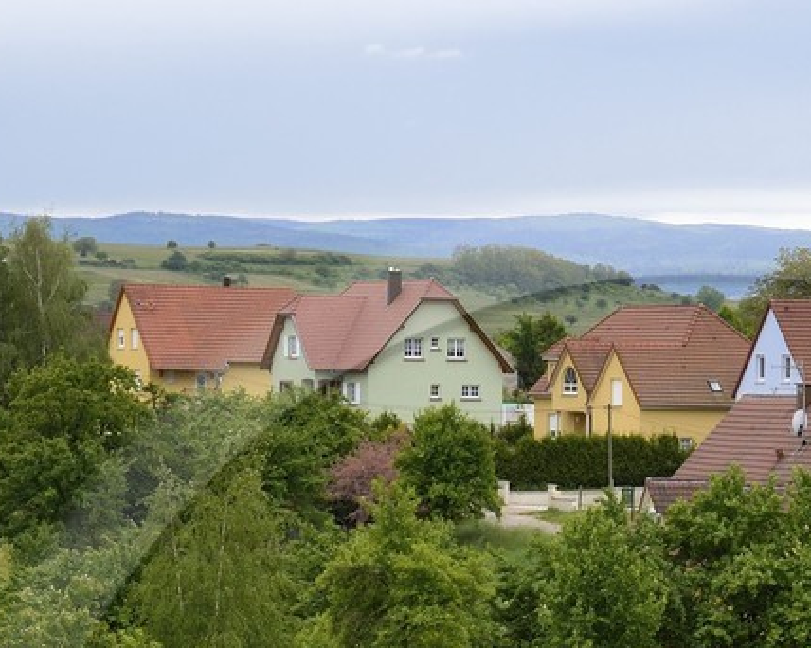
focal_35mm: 158
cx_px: 703
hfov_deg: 12.1
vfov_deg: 9.5
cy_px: 976
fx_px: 3791
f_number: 8
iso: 200
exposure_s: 1/160
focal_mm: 45
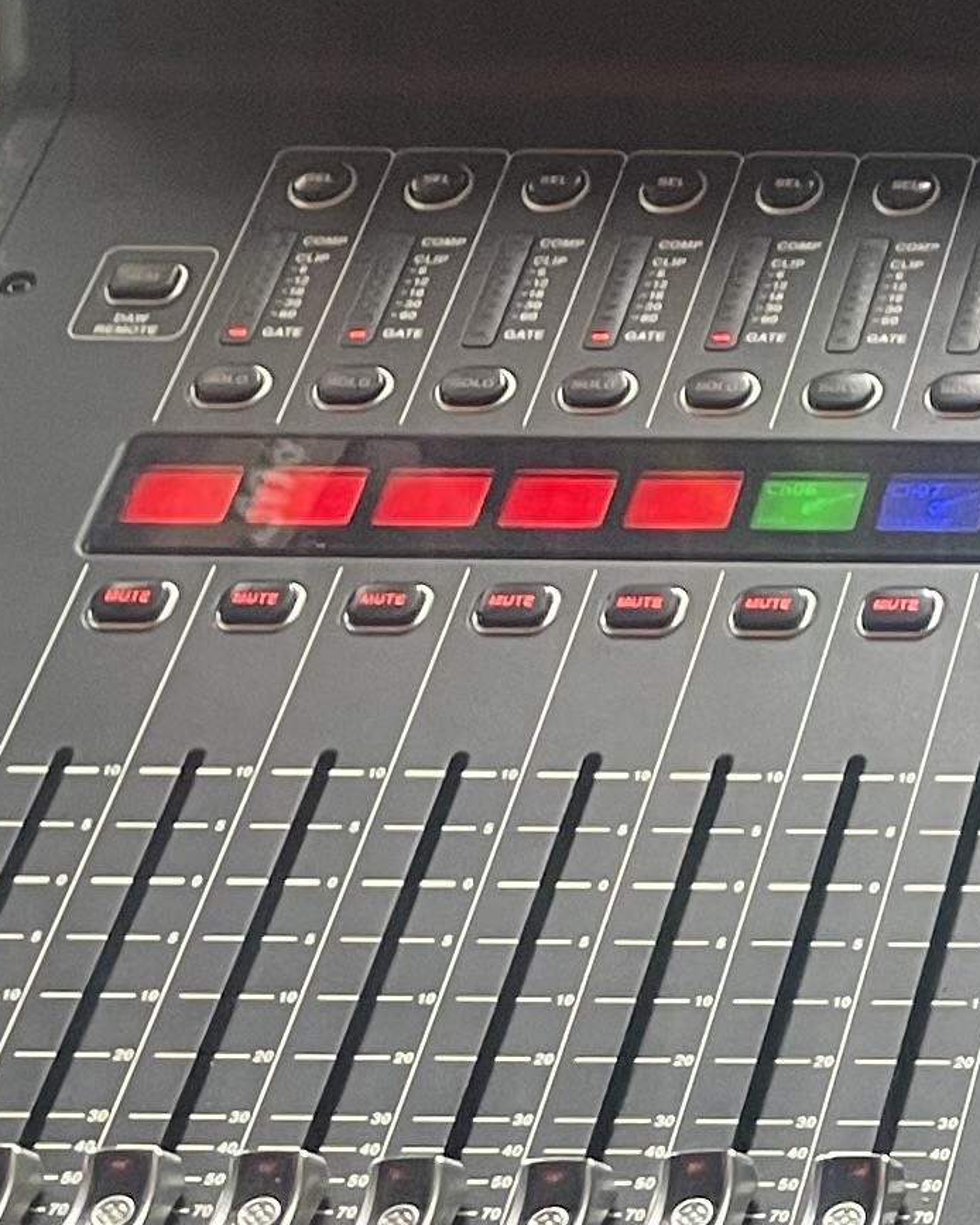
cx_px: 2173
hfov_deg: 11.3
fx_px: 4277
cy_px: 694
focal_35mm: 118
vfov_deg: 16.3
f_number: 1.6
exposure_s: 1/50
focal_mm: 4.2
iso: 200
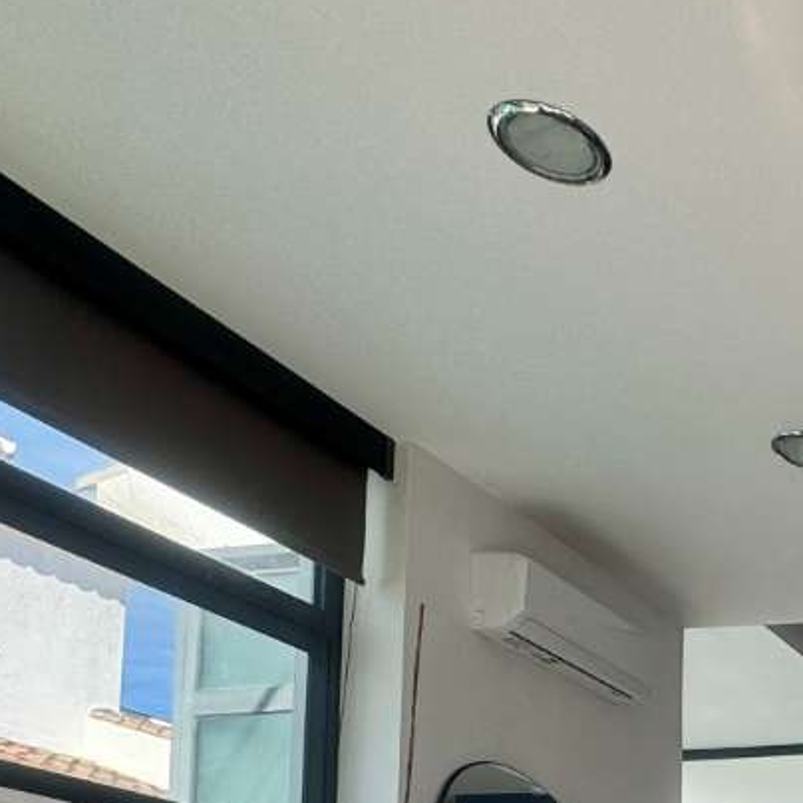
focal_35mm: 46
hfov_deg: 25.5
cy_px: 997
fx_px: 1207
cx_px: 1260
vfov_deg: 30.4
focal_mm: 2.22
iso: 40
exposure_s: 1/329
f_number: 2.2
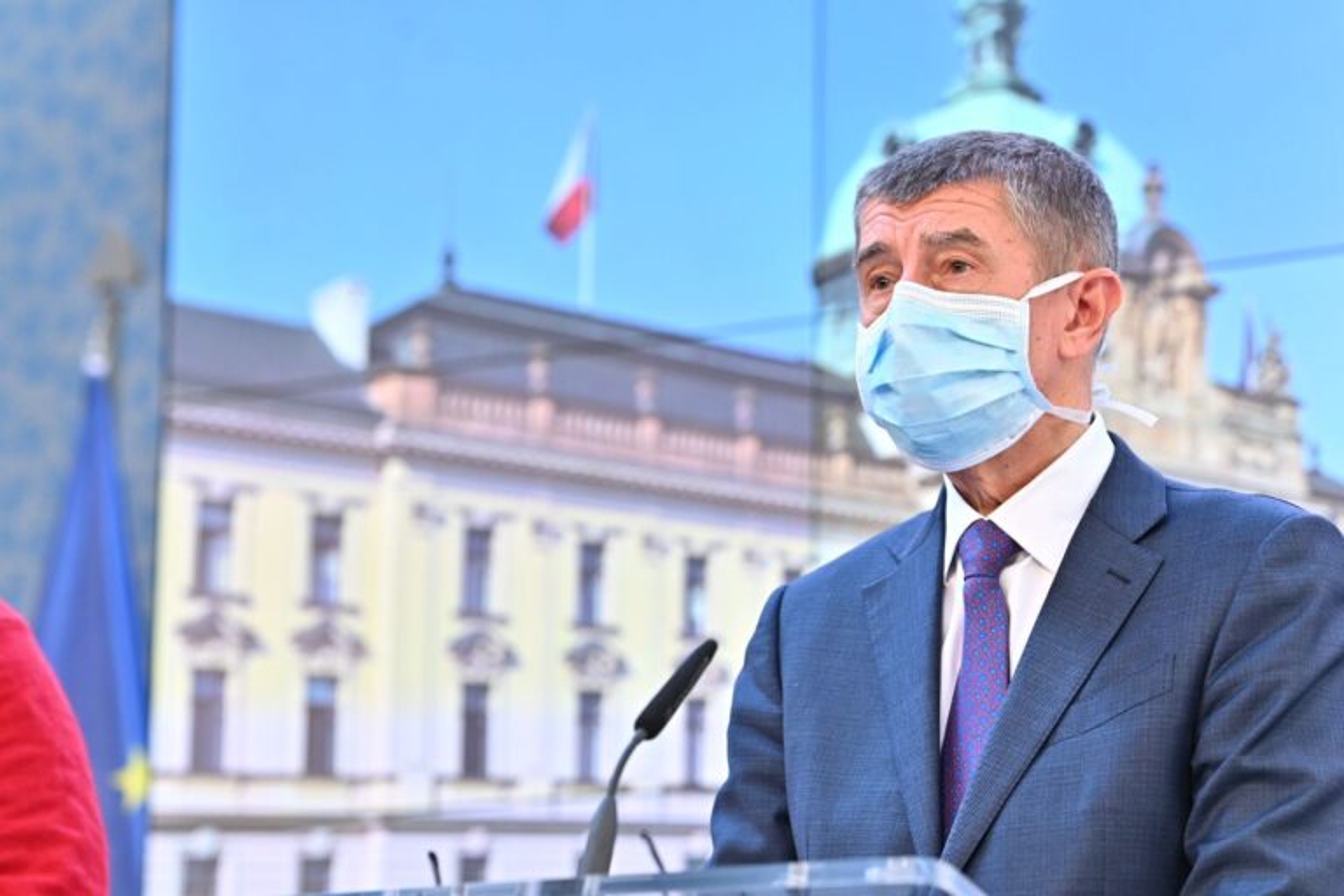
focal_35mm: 135
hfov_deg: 15.2
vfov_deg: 10.2
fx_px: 5040
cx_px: 672
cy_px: 448
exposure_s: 1/60
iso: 1000
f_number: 4
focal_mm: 135
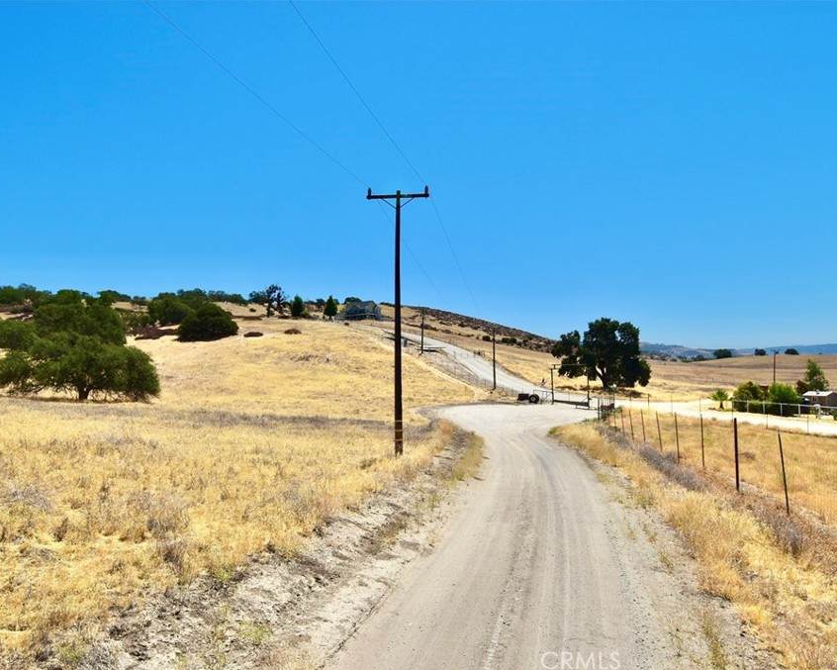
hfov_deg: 66.7
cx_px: 372
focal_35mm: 26
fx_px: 633
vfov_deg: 55.7
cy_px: 337
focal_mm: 15
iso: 220
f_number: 11
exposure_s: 1/500
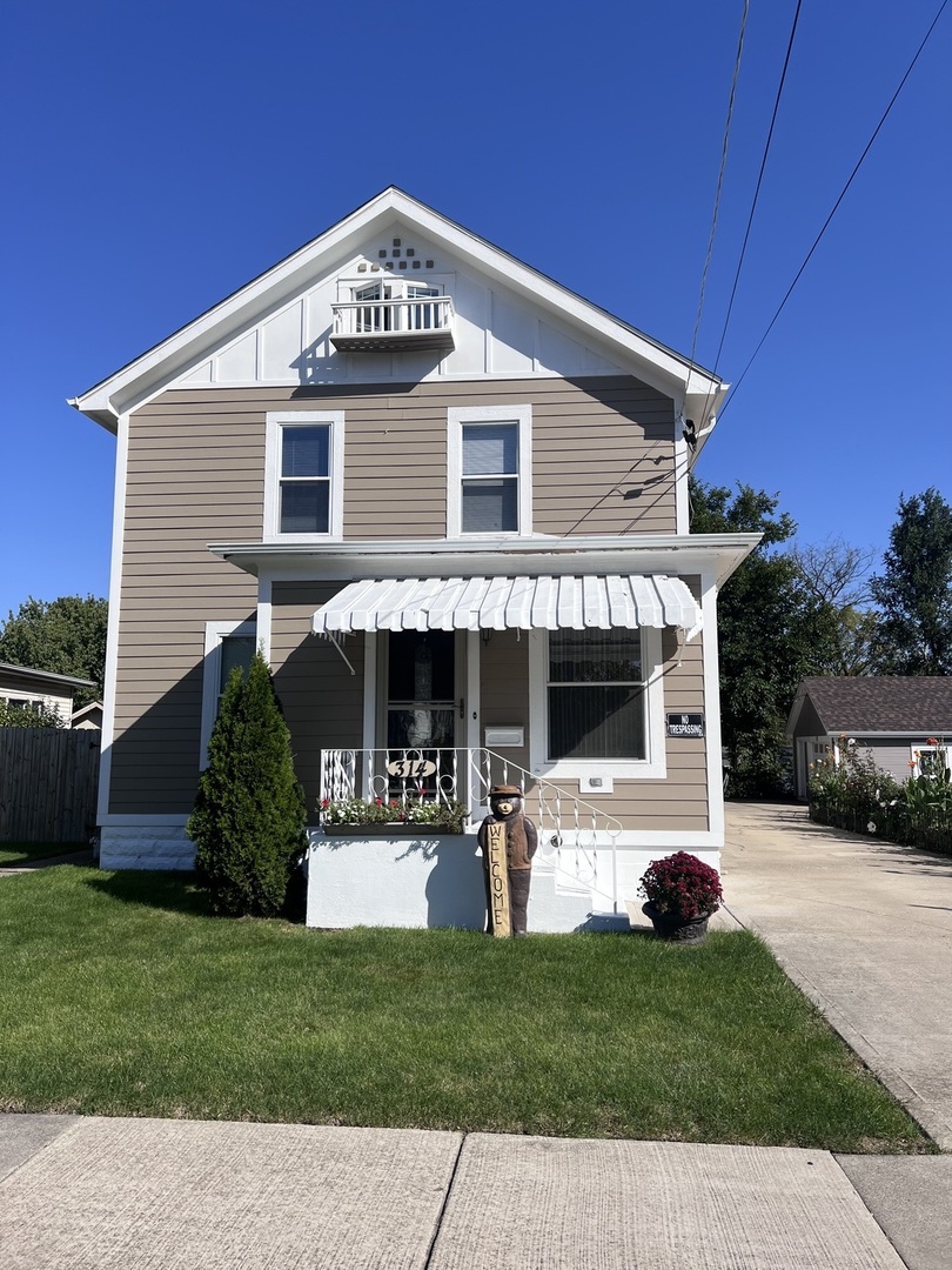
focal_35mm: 26
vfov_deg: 67.3
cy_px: 635
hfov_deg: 53.1
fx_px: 953
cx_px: 476
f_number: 1.5
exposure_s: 1/6579
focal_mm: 5.7
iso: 50
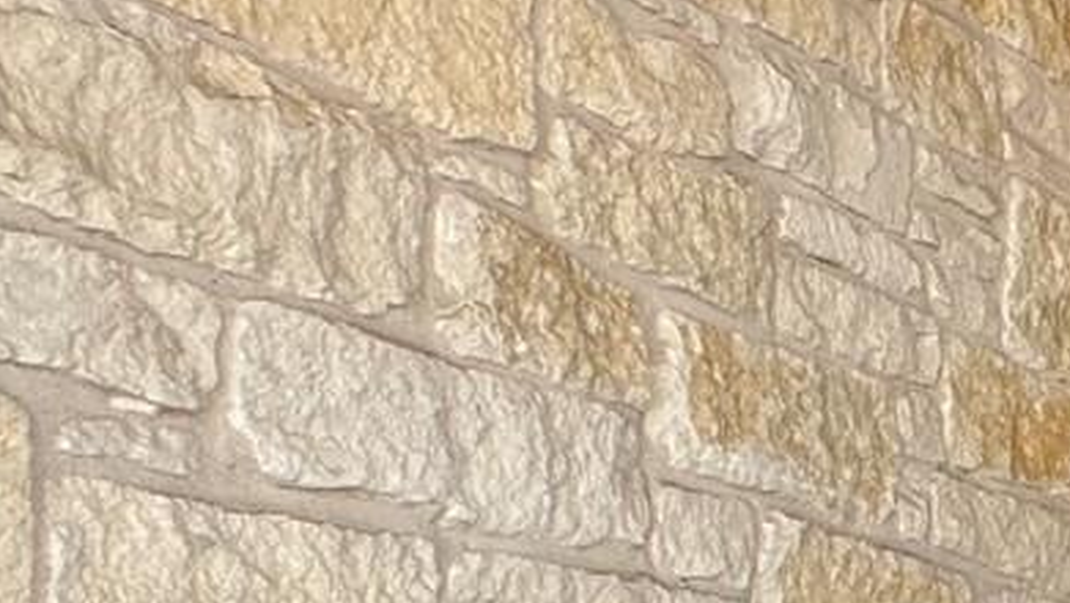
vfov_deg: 14.4
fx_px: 2271
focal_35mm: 80
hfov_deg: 18.5
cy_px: 830
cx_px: 2080
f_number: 2.2
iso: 125
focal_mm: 2.22
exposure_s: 1/99
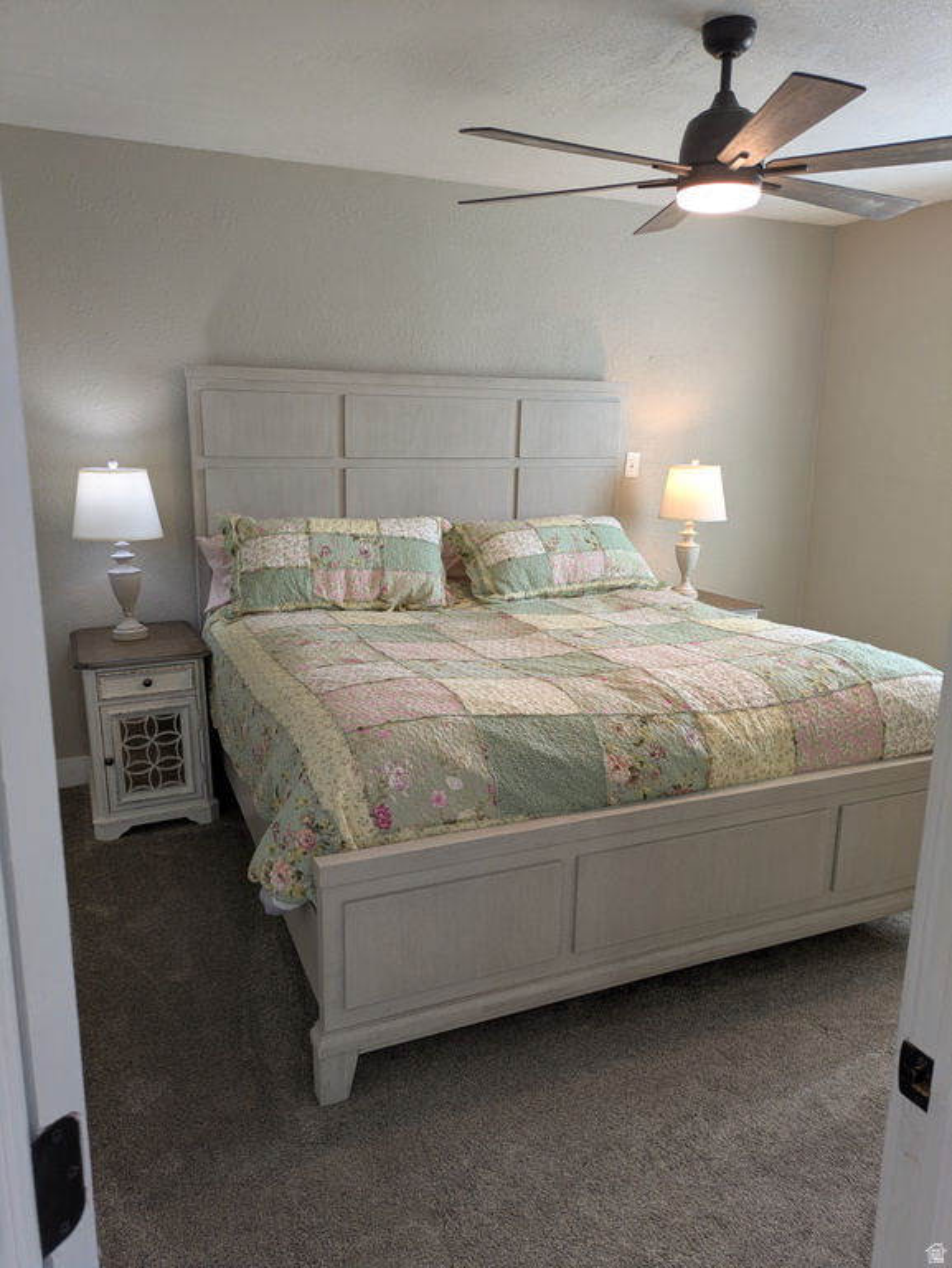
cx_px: 476
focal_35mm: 25
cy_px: 634
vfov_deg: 69.4
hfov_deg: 54.9
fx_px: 916
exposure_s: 1/40
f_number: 1.89
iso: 53
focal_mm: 5.43
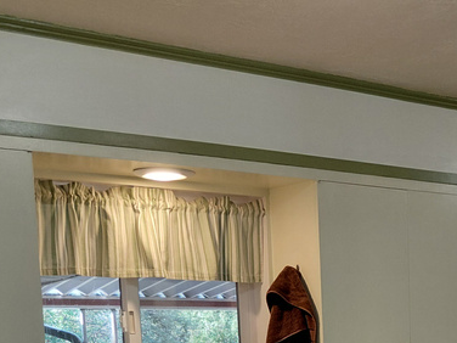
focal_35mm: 68
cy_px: 448
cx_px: 448
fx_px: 898
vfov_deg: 19.8
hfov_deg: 27.1
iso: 160
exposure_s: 1/120
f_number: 1.8
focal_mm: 4.69
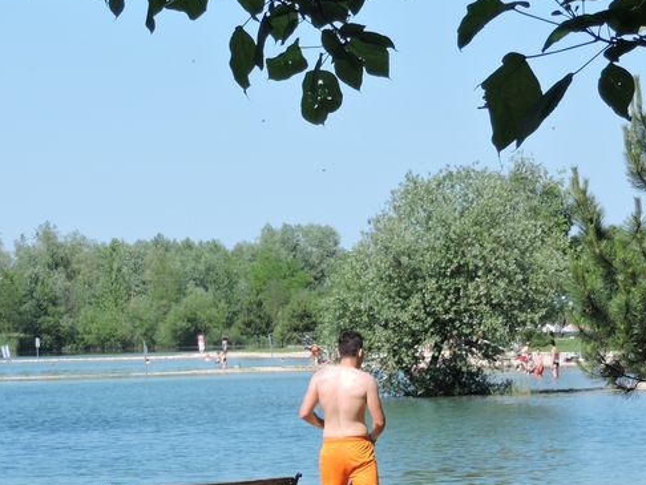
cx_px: 207
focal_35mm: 158
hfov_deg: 12.5
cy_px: 364
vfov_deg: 9.4
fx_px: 2950
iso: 100
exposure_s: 1/640
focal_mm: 13.4
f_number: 3.9
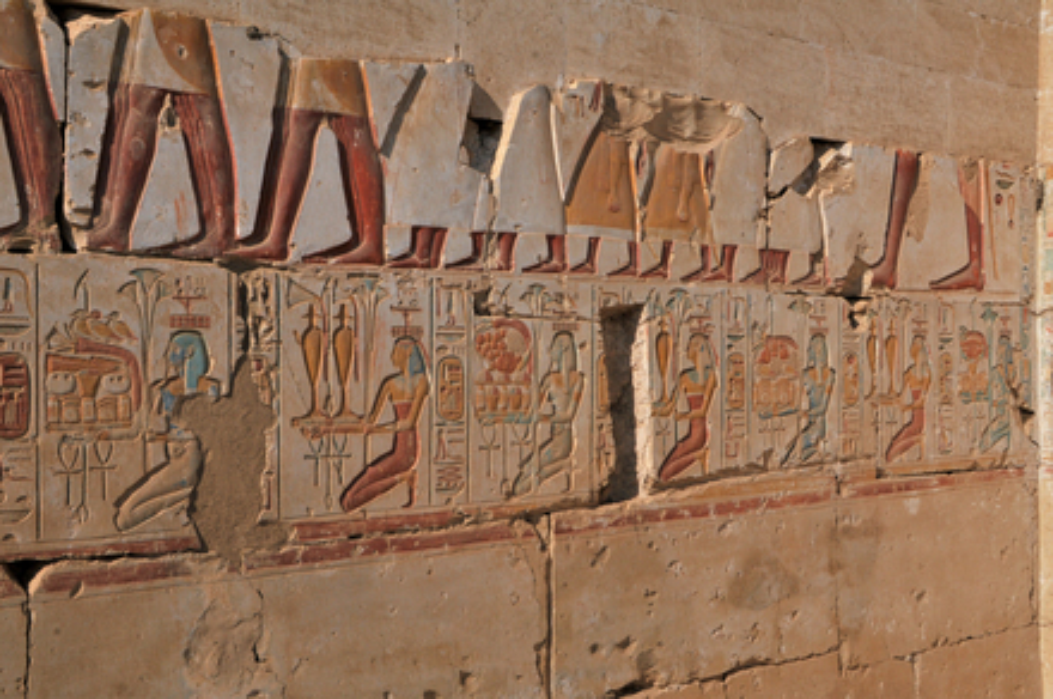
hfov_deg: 48.0
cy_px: 350
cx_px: 526
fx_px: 1183
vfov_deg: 32.9
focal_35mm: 40
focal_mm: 27
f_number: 14
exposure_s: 1/800
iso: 200
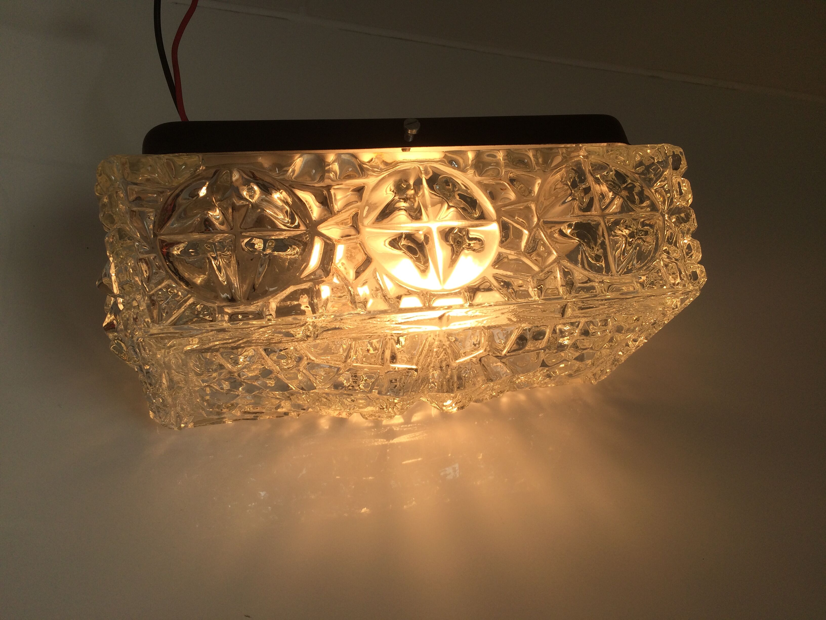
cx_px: 413
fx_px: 692
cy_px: 310
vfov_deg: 48.2
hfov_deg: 61.7
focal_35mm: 29
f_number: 2.2
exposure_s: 1/1282
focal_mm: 4.15
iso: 32
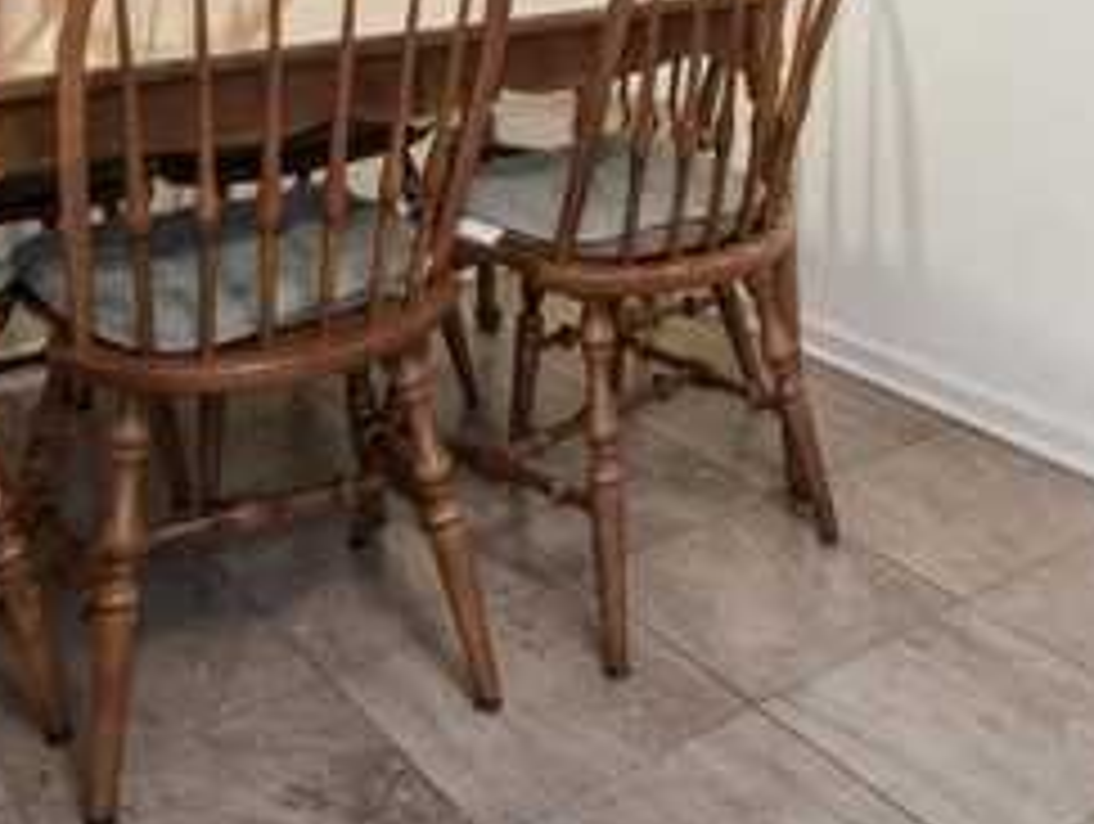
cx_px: 653
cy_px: -221
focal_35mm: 46
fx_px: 1456
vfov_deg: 27.0
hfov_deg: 41.0
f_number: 8
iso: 200
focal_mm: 7
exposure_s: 1/6
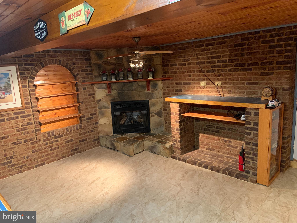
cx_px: 148
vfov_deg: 53.1
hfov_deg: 67.3
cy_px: 112
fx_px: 223
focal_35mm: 26
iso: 400
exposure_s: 1/30
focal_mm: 4.25
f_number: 1.8
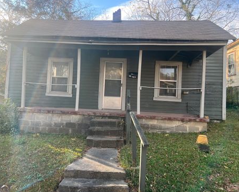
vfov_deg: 51.6
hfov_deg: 62.1
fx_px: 198
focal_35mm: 28
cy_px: 95
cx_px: 112
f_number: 1.5
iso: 50
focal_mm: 5.7
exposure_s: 1/611
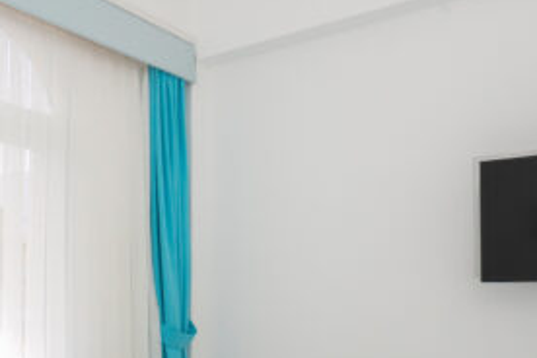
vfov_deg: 32.5
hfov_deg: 48.2
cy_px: 321
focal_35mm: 39
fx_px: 582
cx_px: 156
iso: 400
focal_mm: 14
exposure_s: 1/200
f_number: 13
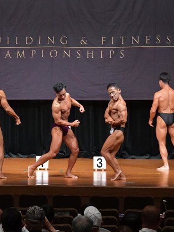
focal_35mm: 205
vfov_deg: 9.7
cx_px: 5
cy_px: 112
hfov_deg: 7.2
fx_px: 1375
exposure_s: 1/400
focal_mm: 90
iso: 6400
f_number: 5.6
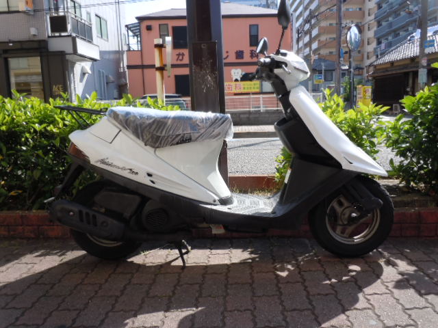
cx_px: 219
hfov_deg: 63.4
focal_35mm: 28
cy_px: 164
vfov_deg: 49.7
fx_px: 354
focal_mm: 5
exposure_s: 1/320
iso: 100
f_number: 3.7
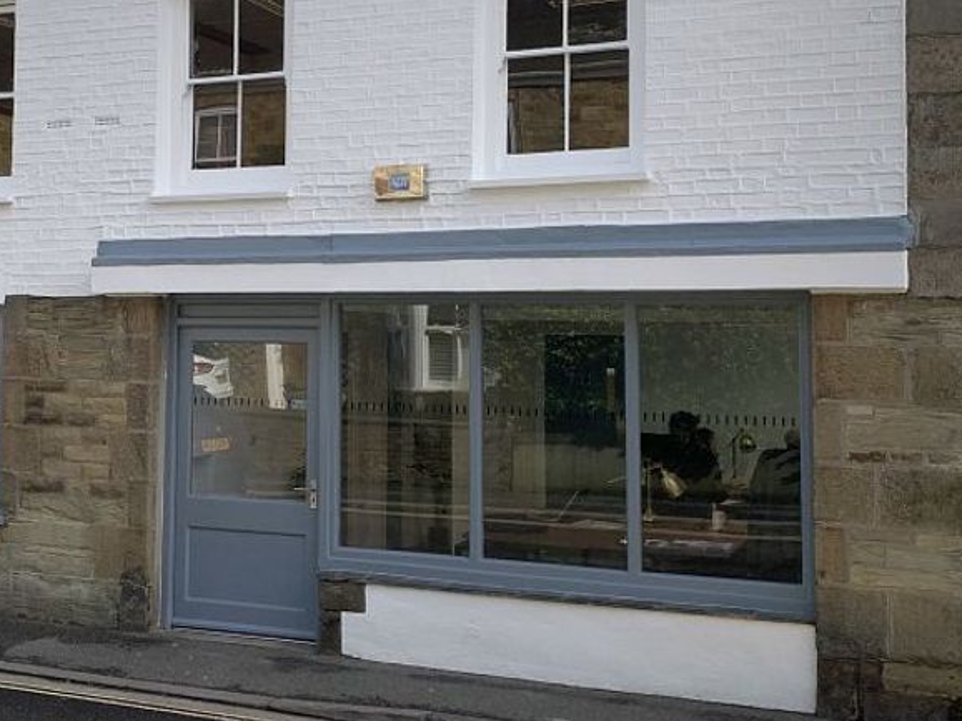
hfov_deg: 37.1
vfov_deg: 28.4
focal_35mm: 51
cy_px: 253
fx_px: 1417
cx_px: 319
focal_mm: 4.25
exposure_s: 1/1560
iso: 25
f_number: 1.8
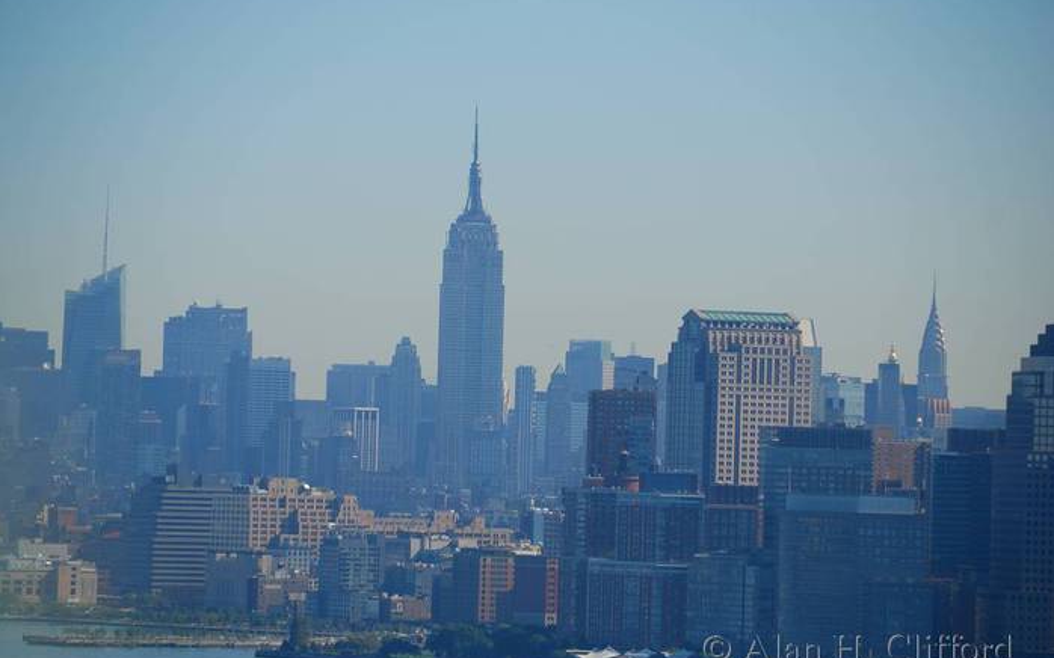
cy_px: 332
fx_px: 8817
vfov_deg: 4.3
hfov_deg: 6.8
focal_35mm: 307
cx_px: 527
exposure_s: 1/400
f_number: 5.6
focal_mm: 200
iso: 100
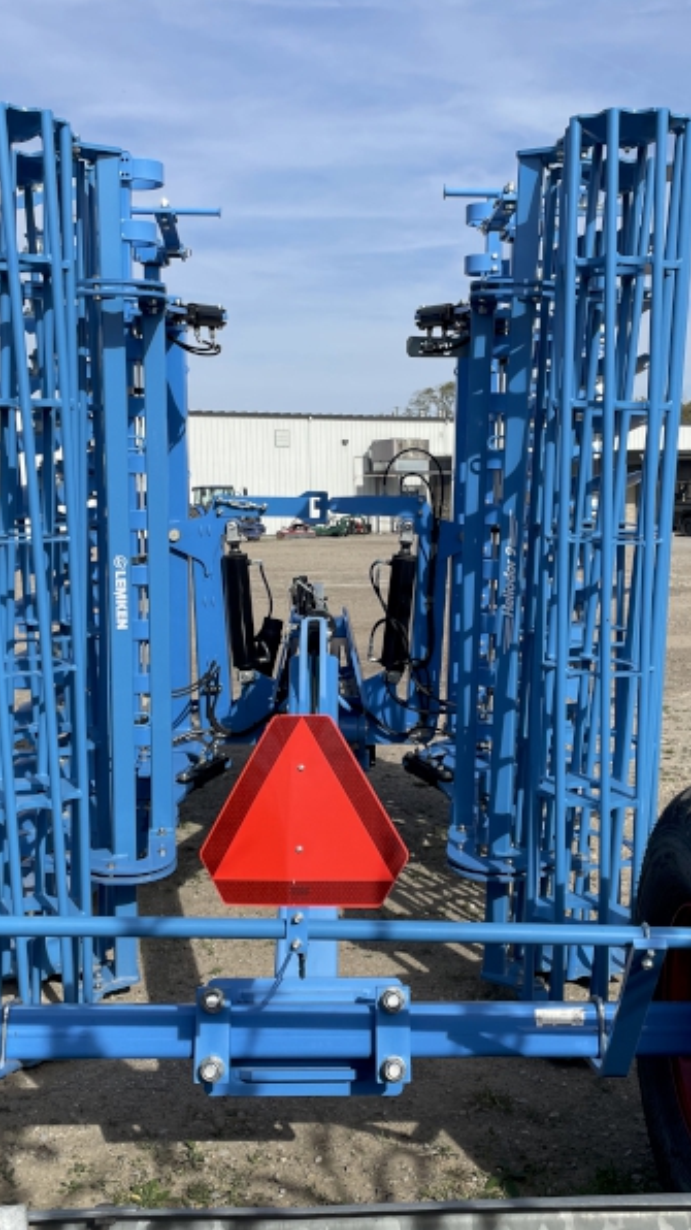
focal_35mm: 38
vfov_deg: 52.8
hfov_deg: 31.2
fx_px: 1238
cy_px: 617
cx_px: 336
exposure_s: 1/4000
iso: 32
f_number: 1.6
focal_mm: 4.2
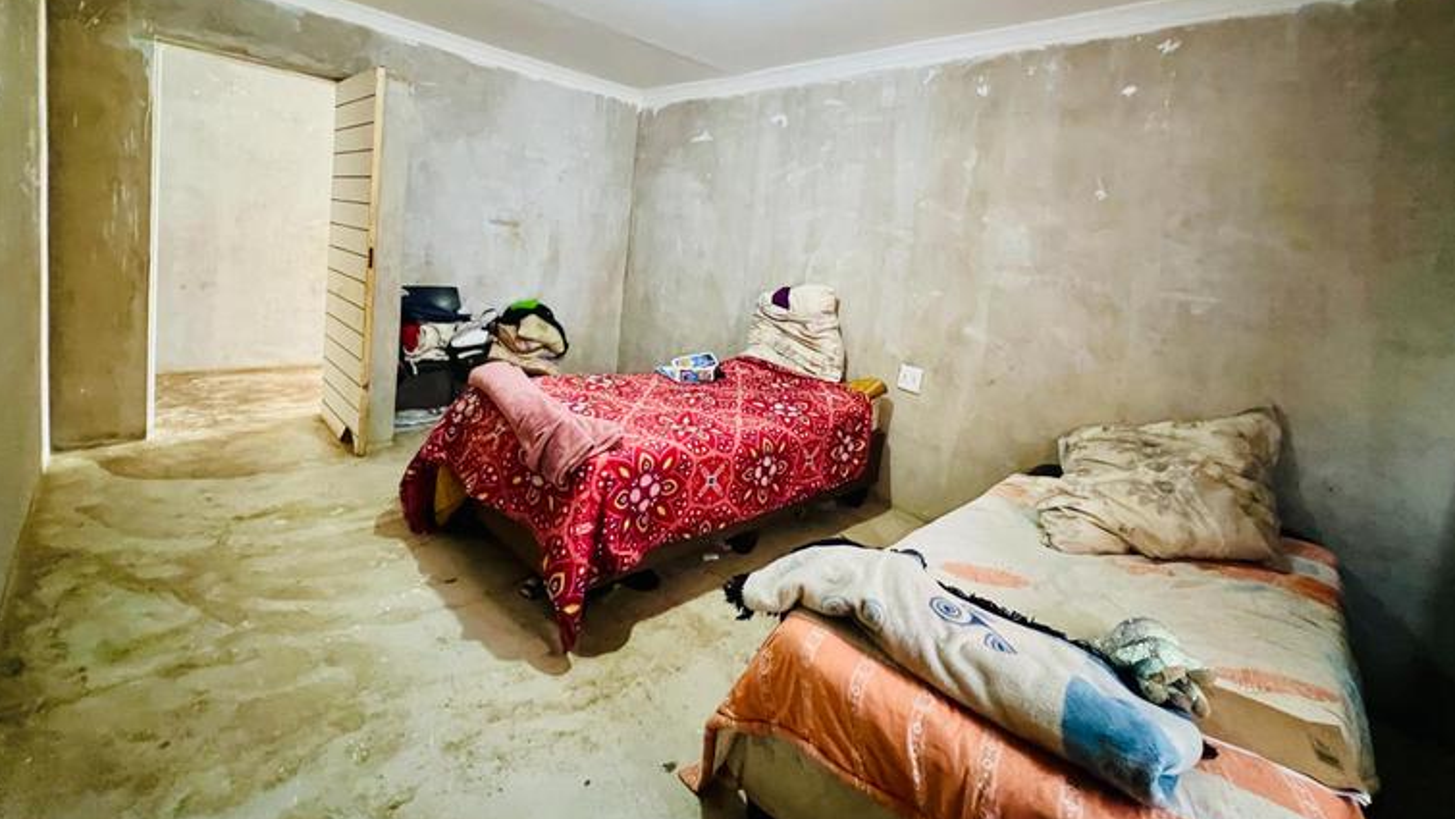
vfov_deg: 69.4
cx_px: 728
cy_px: 304
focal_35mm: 15
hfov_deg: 103.0
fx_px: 579
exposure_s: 1/34
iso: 800
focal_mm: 1.57
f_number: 1.8
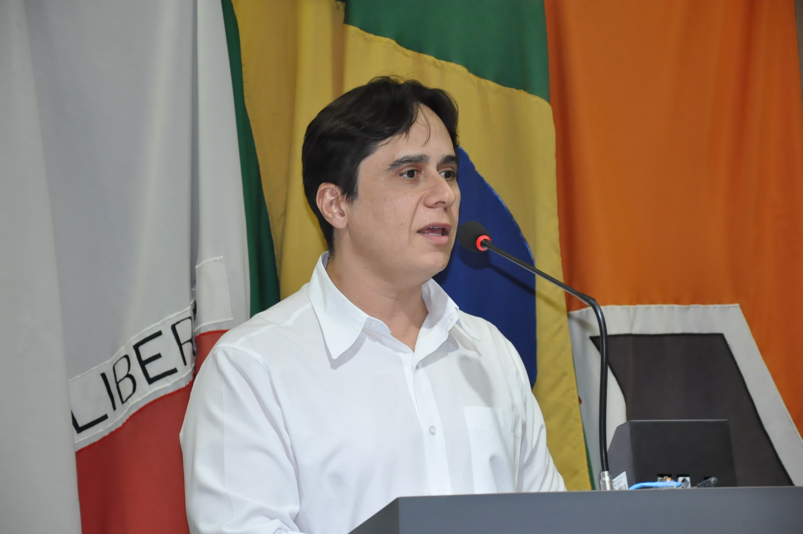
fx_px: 2506
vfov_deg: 12.1
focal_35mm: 112
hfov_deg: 18.2
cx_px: 402
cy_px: 267
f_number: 5.3
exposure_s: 1/160
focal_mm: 75
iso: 2000
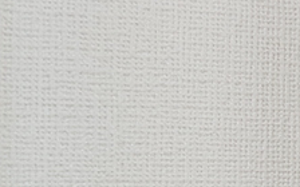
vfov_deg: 11.9
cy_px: 190
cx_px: 542
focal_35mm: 109
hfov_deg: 16.1
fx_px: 891
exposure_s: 1/24
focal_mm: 5.23
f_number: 1.8
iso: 32
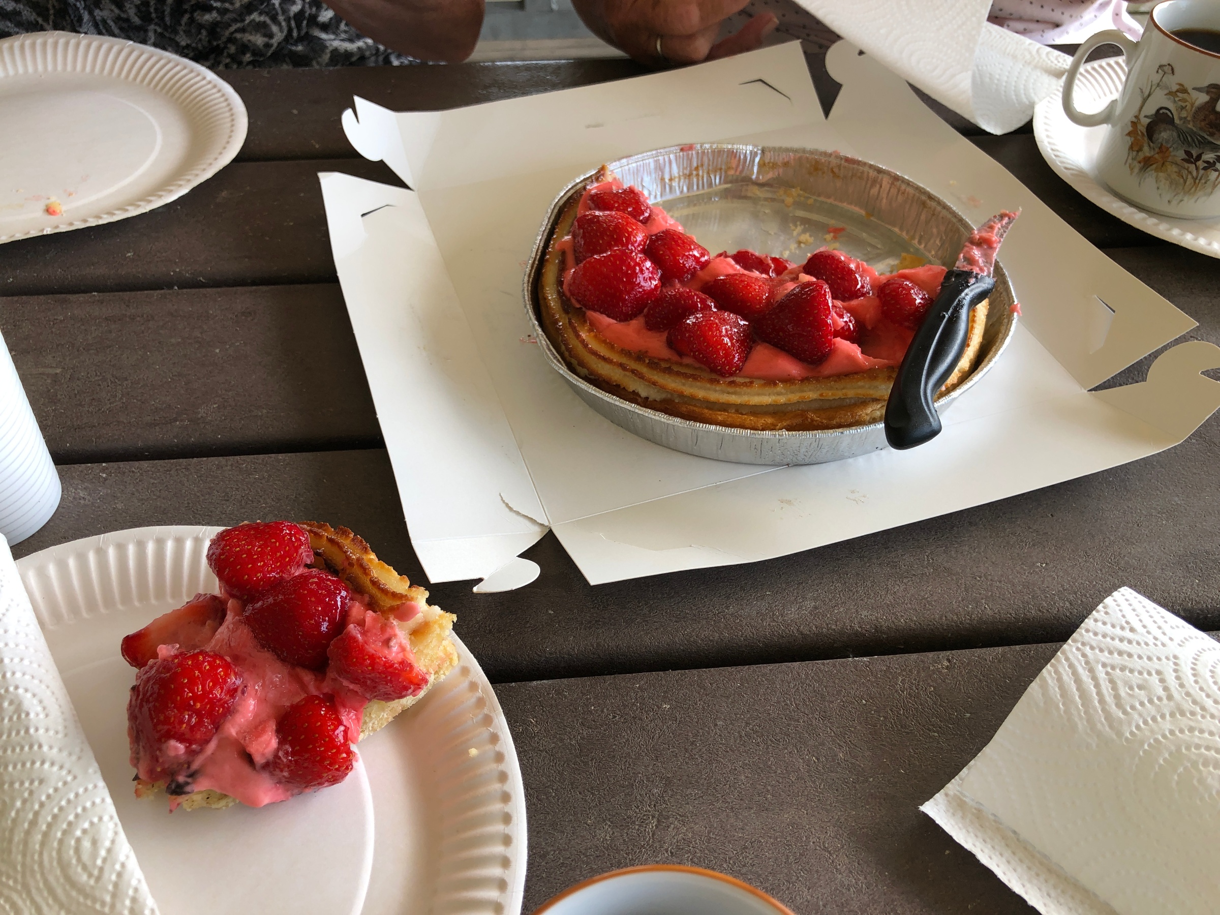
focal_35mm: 28
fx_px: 987
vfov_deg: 49.7
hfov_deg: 63.4
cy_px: 458
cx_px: 610
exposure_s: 1/120
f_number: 1.8
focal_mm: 4
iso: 25
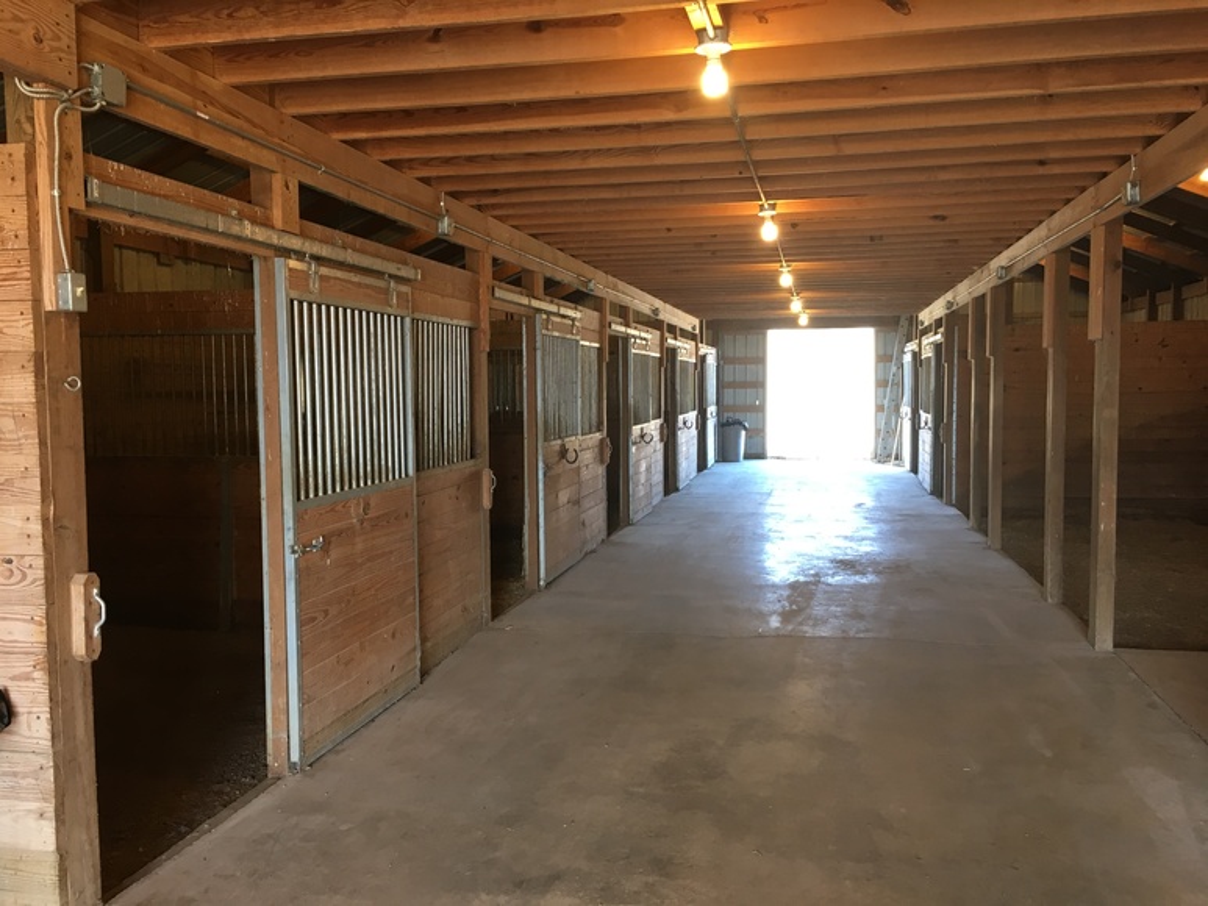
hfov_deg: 61.7
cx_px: 604
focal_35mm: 29
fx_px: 1012
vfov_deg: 48.2
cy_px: 453
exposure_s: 1/30
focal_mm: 4.15
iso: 64
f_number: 2.2
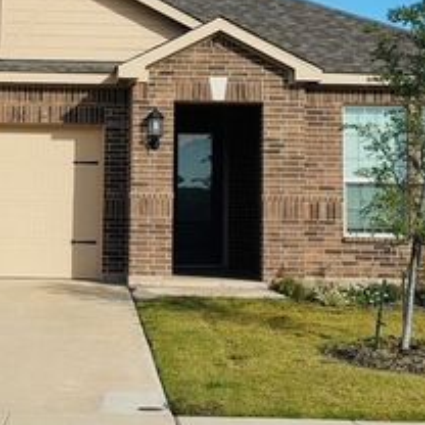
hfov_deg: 17.0
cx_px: 116
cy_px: 64
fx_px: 1417
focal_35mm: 102
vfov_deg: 16.9
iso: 100
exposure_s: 1/5556
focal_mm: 6.86
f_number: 1.78
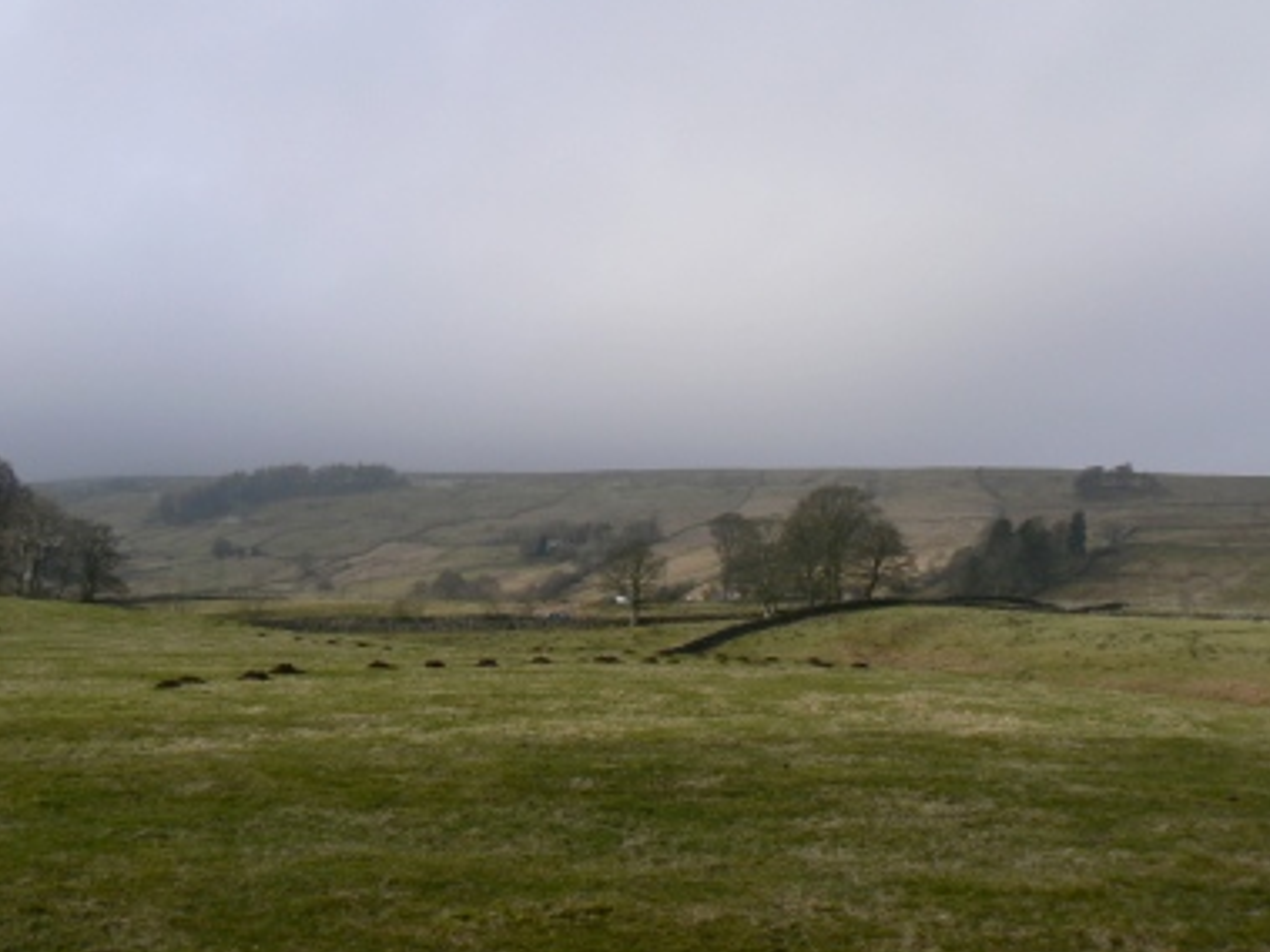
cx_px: 630
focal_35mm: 41
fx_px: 1504
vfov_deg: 35.1
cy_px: 466
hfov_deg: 45.8
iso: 80
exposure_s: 1/500
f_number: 5.6
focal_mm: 6
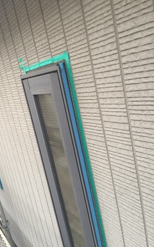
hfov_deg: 40.4
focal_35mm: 31
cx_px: 62
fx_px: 208
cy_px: 124
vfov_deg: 61.2
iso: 50
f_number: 2.2
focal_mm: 4.15
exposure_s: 1/30
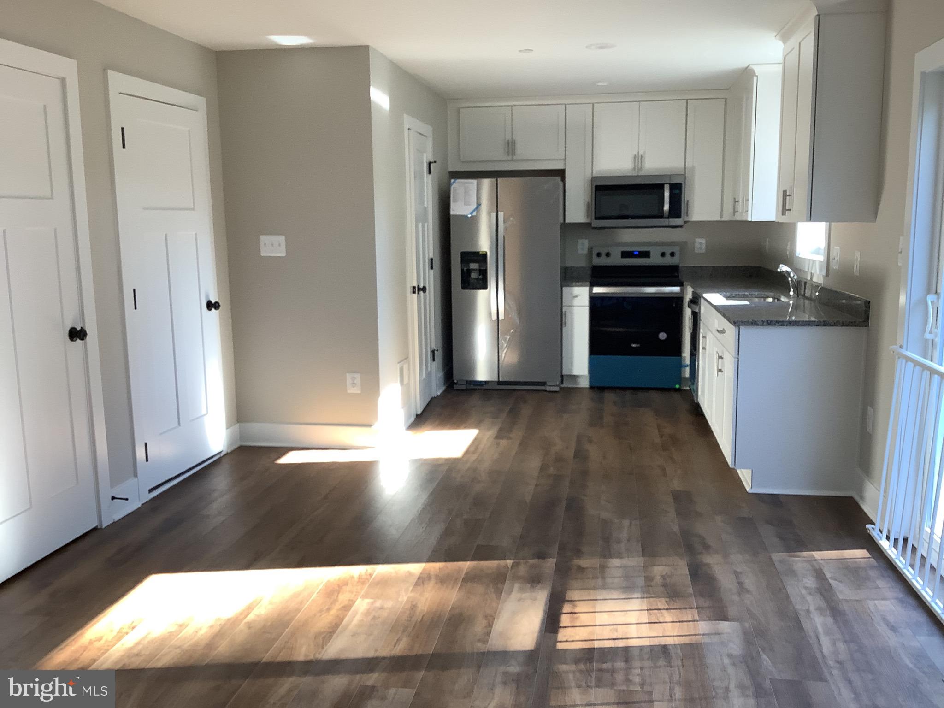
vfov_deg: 45.4
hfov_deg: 58.4
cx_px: 472
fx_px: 845
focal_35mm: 31
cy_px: 354
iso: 64
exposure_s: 1/60
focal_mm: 3.3
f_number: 2.4
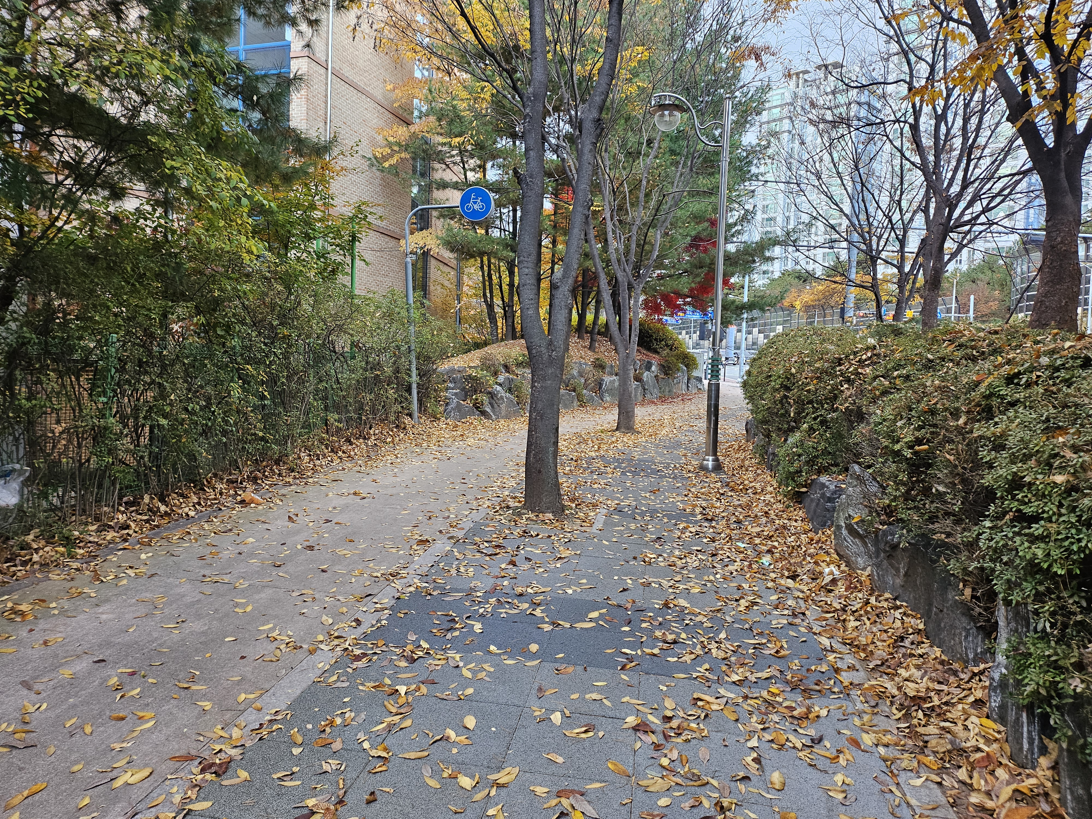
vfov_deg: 56.8
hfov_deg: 71.6
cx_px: 546
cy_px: 410
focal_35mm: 24
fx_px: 757
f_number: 1.8
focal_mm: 5
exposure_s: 1/120
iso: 160
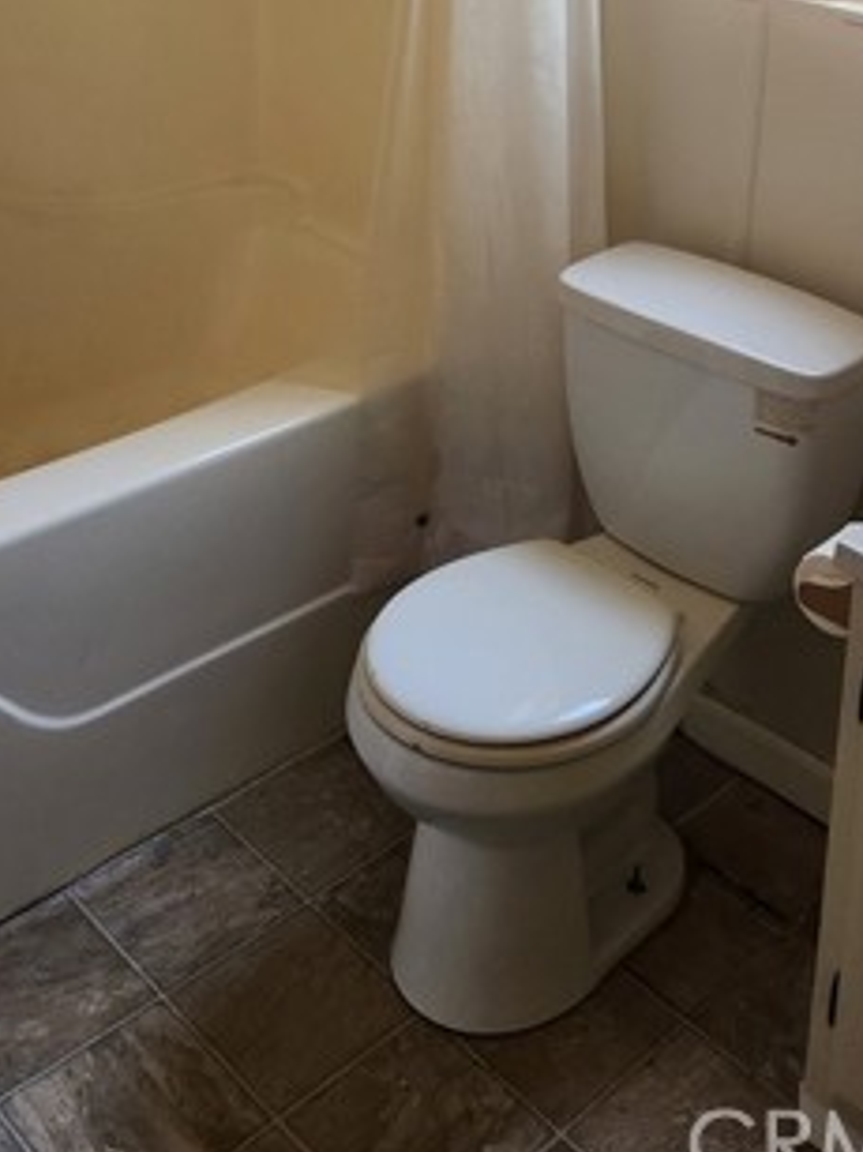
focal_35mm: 48
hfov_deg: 30.2
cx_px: 469
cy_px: -4
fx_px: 1597
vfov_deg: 35.8
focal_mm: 5.4
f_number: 1.8
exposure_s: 1/120
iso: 160
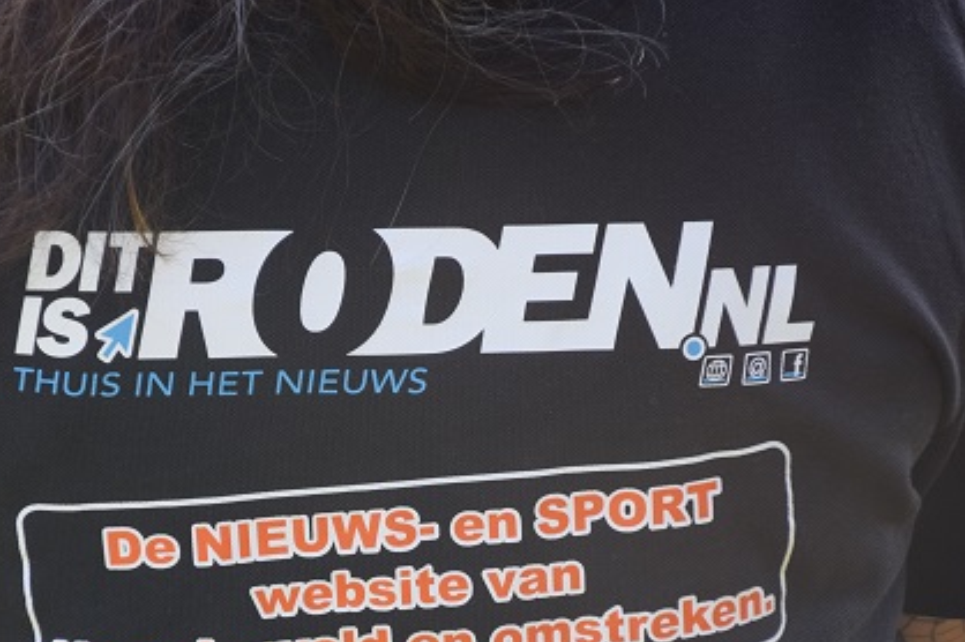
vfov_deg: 5.5
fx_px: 6696
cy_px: 423
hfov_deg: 8.2
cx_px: 323
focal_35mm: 250
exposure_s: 1/400
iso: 800
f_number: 5.6
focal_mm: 116
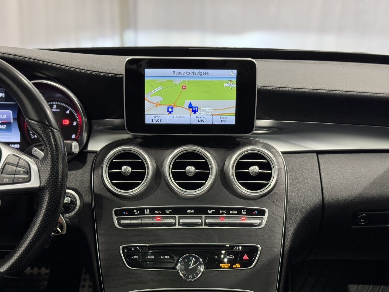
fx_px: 539
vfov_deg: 30.3
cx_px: 194
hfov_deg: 39.7
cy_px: 146
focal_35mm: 48
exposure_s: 1/55
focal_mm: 6.76
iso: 160
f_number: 1.78
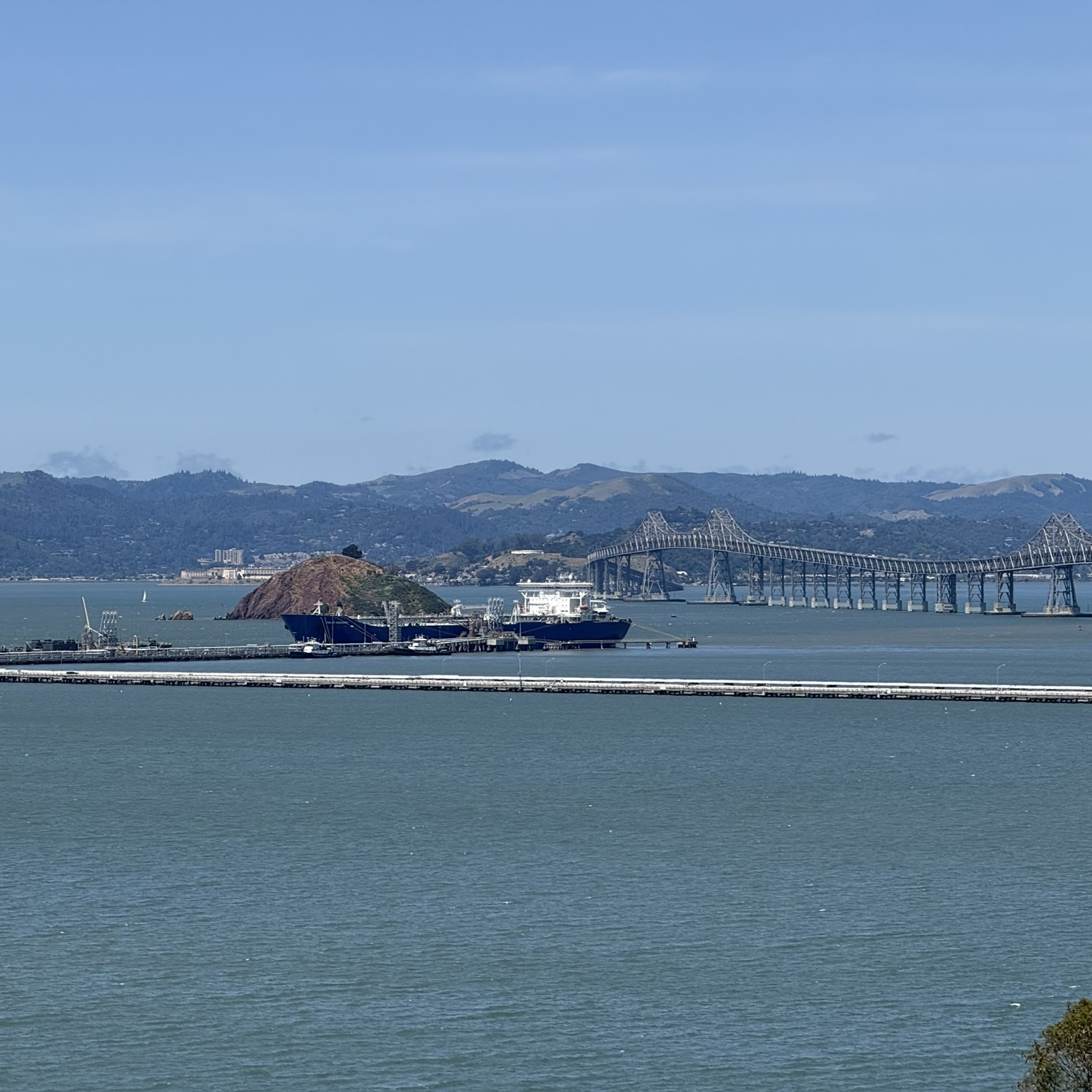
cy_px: 545
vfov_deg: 12.3
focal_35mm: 142
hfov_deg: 12.3
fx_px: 5068
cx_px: 448
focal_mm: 15.66
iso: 50
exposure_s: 1/2283
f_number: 2.8
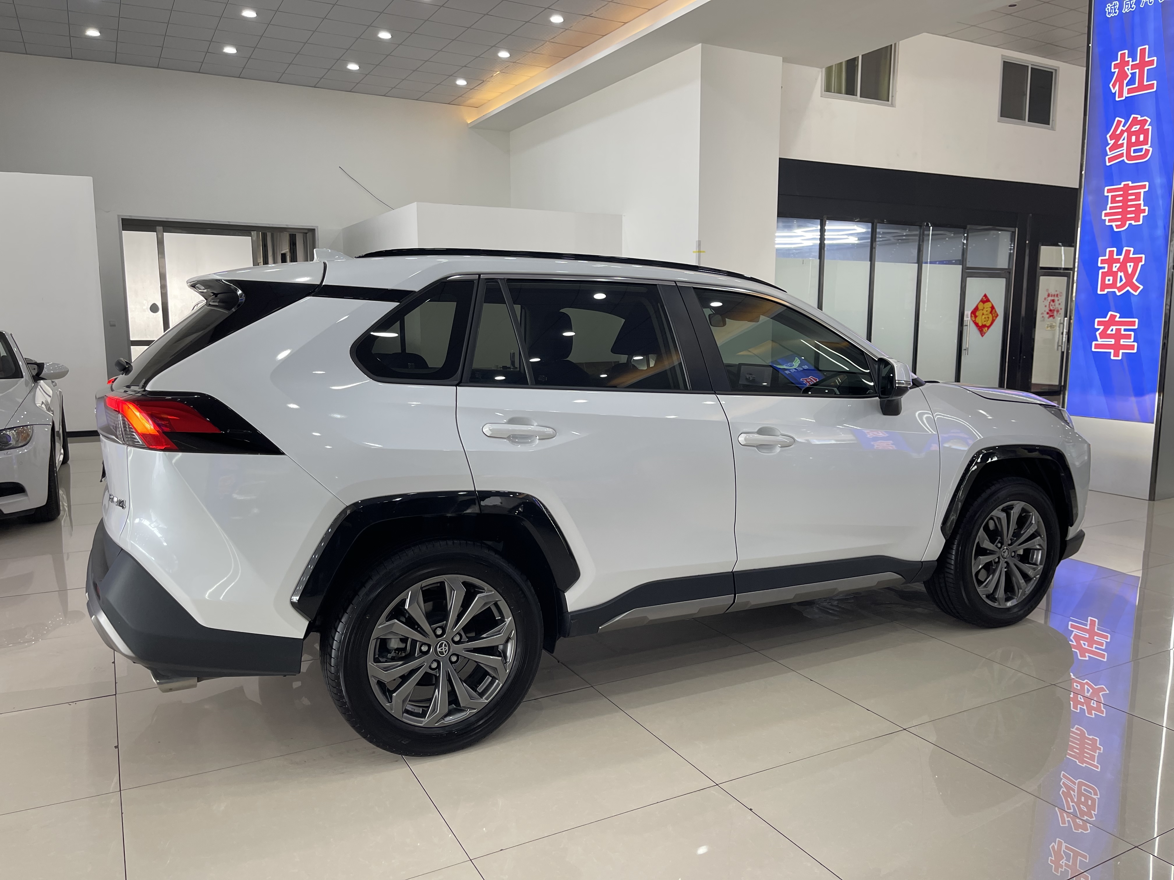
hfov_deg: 69.4
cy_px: 440
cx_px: 587
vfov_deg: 54.9
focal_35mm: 25
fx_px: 848
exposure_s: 1/100
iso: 125
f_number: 1.6
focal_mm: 5.1
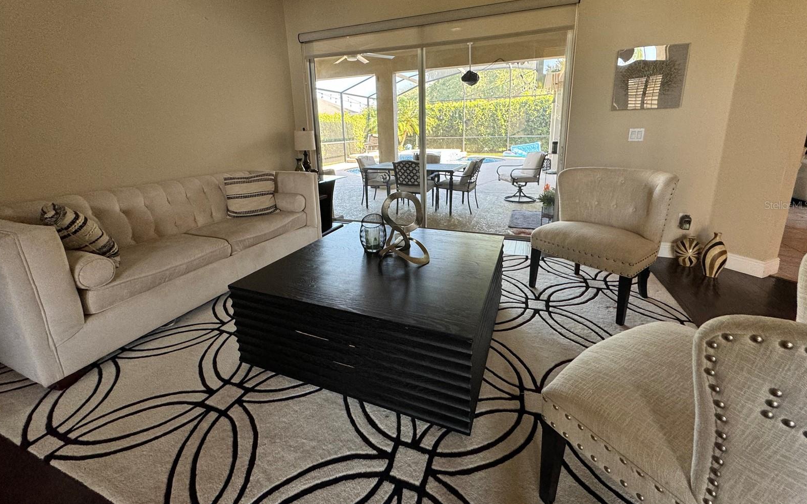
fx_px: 330
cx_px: 405
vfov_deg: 74.1
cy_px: 205
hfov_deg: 101.5
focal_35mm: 15
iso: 200
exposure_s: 1/99
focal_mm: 2.22
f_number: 2.2
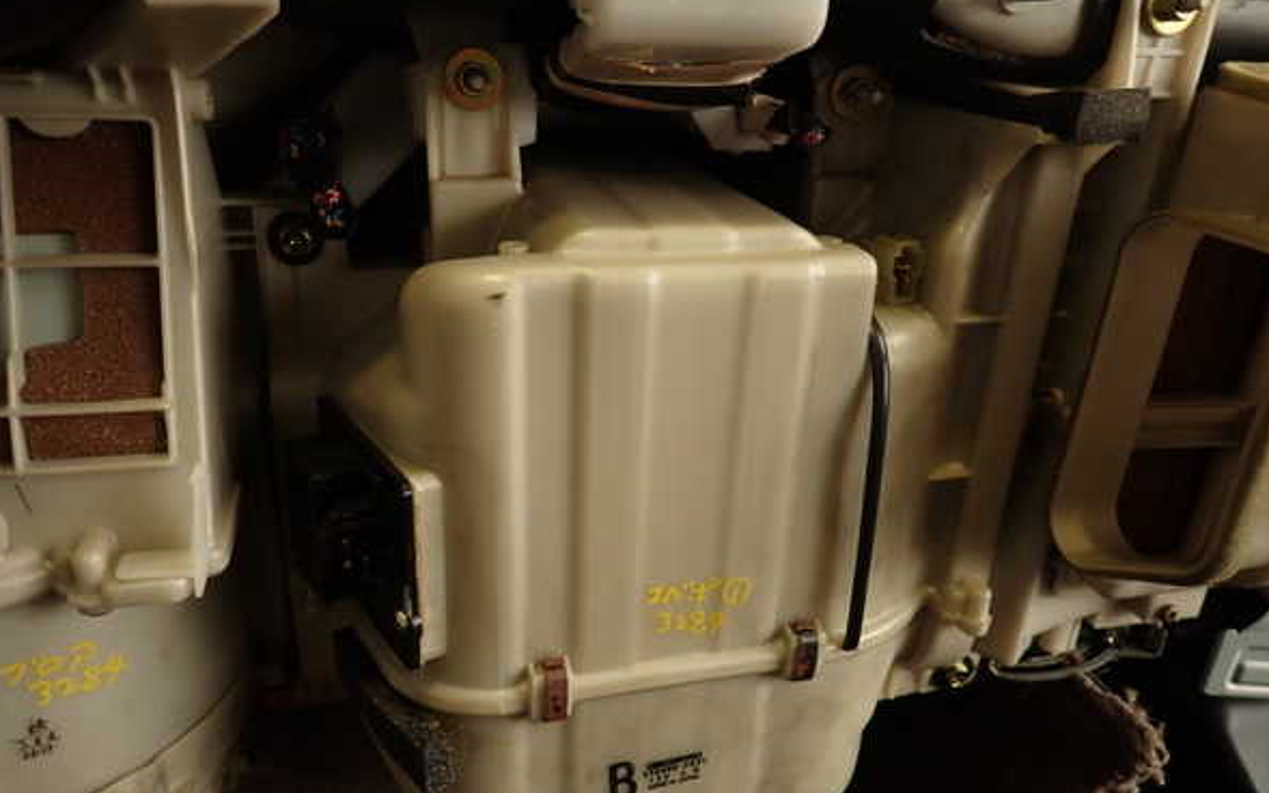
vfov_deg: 46.0
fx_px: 934
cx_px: 627
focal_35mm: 27
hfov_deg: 68.4
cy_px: 425
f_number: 2
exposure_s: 1/60
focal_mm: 4.5
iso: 100
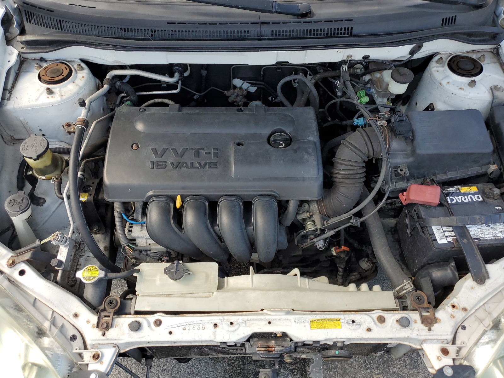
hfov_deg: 67.3
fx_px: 379
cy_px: 189
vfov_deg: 53.1
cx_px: 252
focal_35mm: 26
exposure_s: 1/526
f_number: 1.5
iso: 50
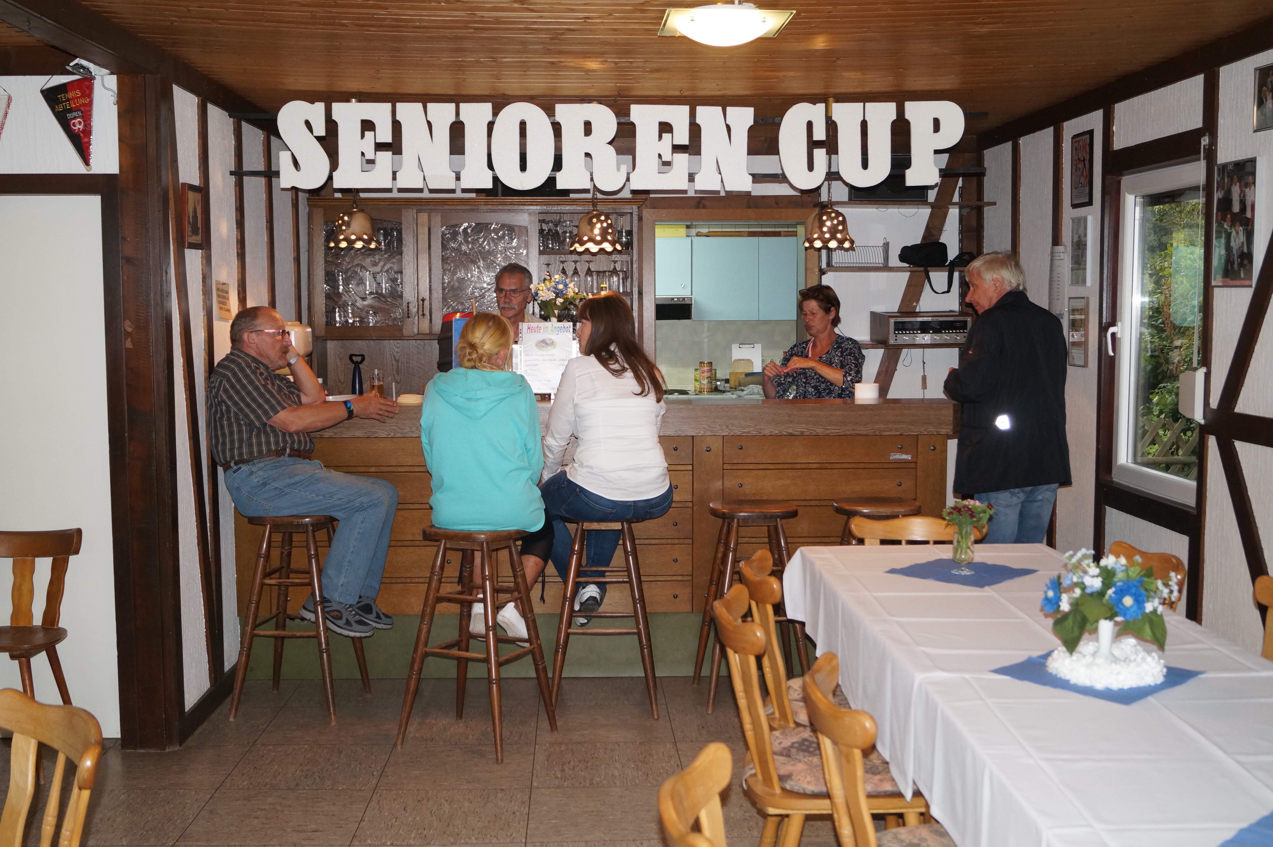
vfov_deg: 34.2
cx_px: 636
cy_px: 424
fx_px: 1378
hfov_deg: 49.6
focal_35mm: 39
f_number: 4
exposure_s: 1/100
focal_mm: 26
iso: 800
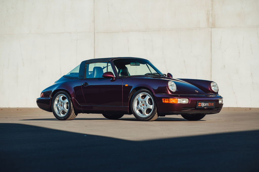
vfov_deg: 10.1
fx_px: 970
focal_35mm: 135
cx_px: 130
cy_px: 86
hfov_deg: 15.2
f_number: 5.6
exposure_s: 1/250
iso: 200
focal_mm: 135
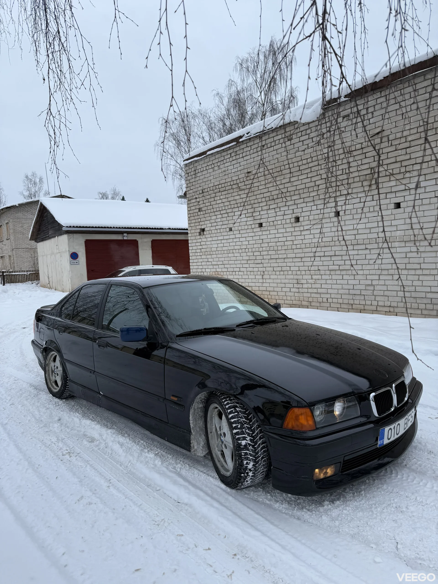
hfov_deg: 56.8
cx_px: 219
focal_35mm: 24
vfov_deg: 71.6
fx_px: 405
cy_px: 292
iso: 80
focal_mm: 6.76
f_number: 1.78
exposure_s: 1/1689
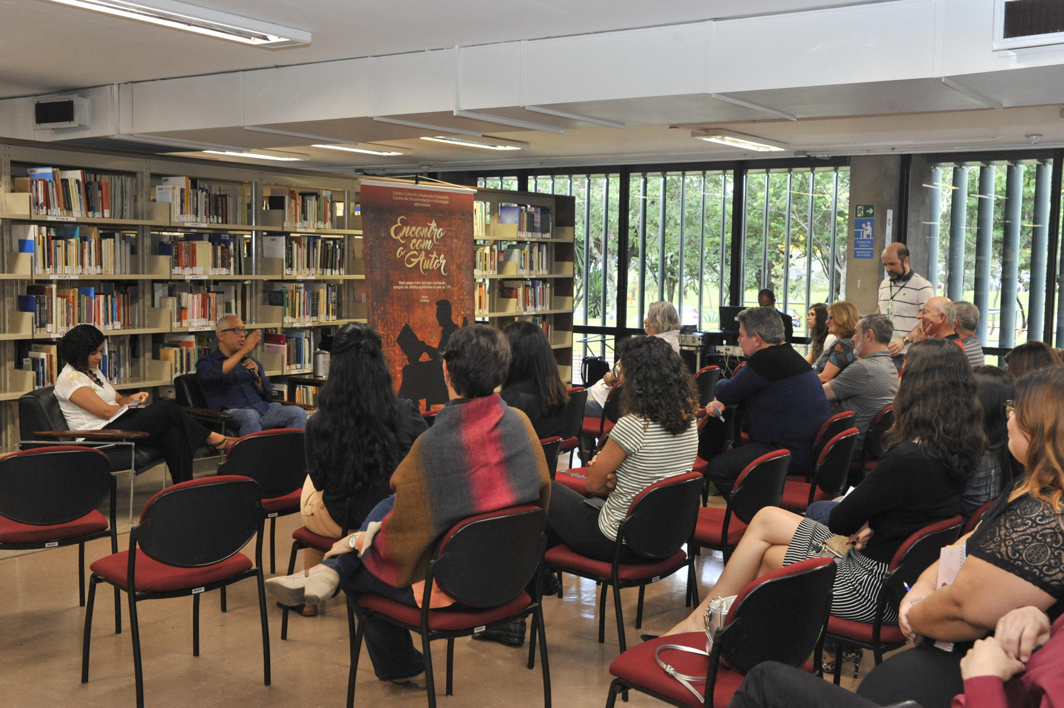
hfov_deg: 48.5
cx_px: 532
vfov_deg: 33.4
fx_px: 1182
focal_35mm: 40
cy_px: 354
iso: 2500
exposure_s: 1/100
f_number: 8
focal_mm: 40
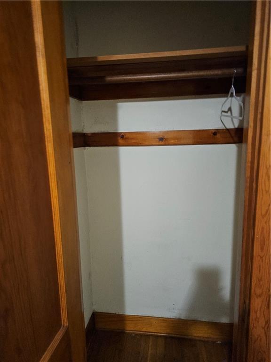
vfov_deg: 73.9
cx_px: 136
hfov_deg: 58.9
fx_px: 240
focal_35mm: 23
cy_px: 181
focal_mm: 6.3
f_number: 1.7
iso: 800
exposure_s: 1/24
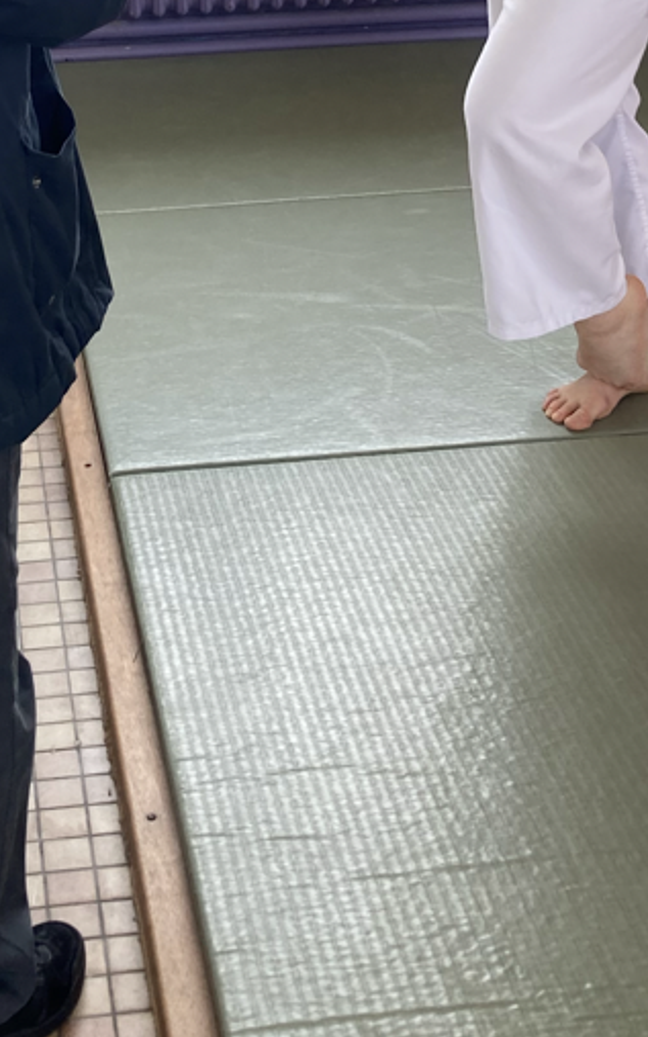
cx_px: 137
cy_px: -82
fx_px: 2119
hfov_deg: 17.3
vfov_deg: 25.6
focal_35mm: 75
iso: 25
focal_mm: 3.99
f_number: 1.8
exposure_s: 1/121
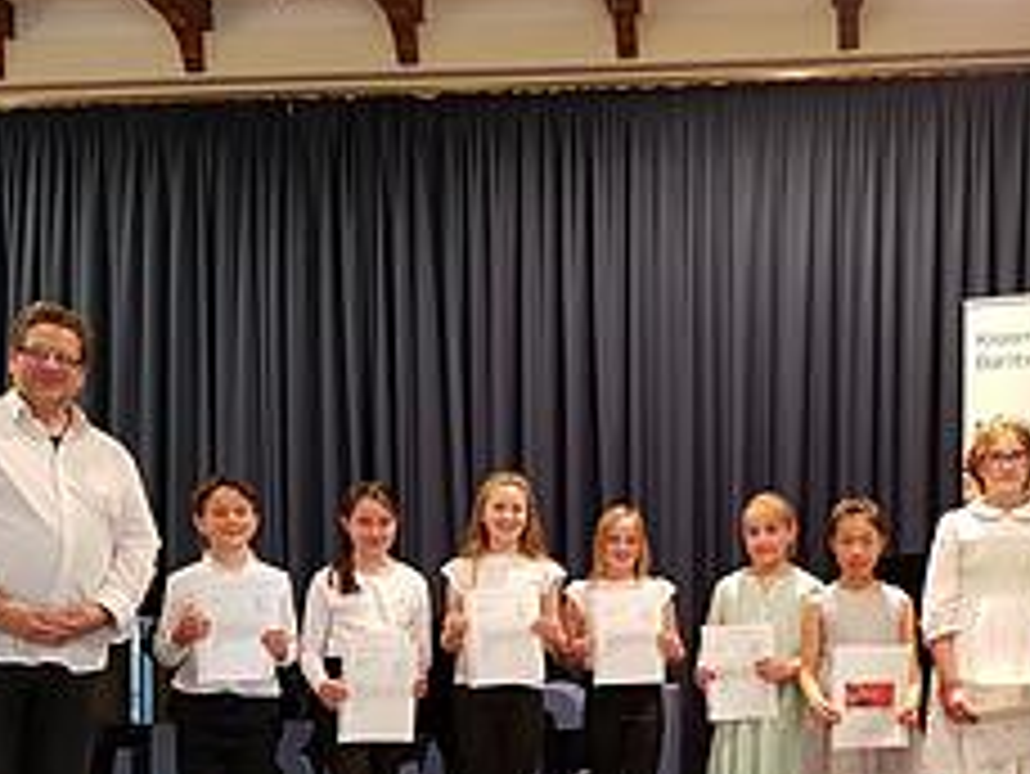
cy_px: 572
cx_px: 657
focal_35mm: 40
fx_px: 1191
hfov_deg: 46.3
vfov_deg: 35.3
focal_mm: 4.2
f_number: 1.7
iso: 160
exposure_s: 1/25
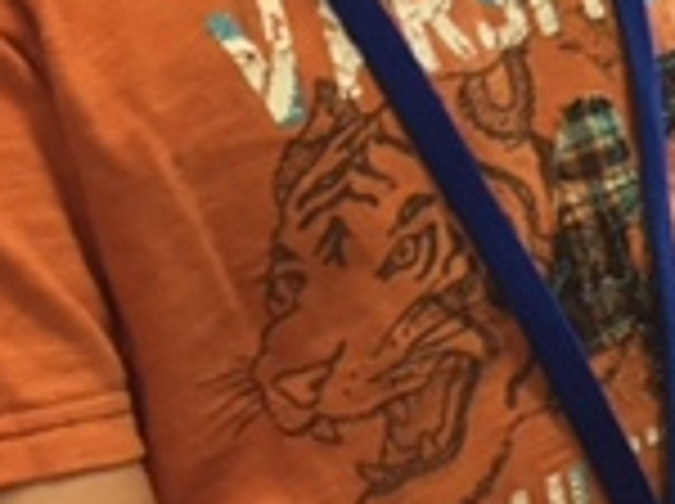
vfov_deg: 11.6
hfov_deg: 14.5
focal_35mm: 124
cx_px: 1094
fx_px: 2414
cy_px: -166
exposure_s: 1/30
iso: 50
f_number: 2.2
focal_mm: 4.15
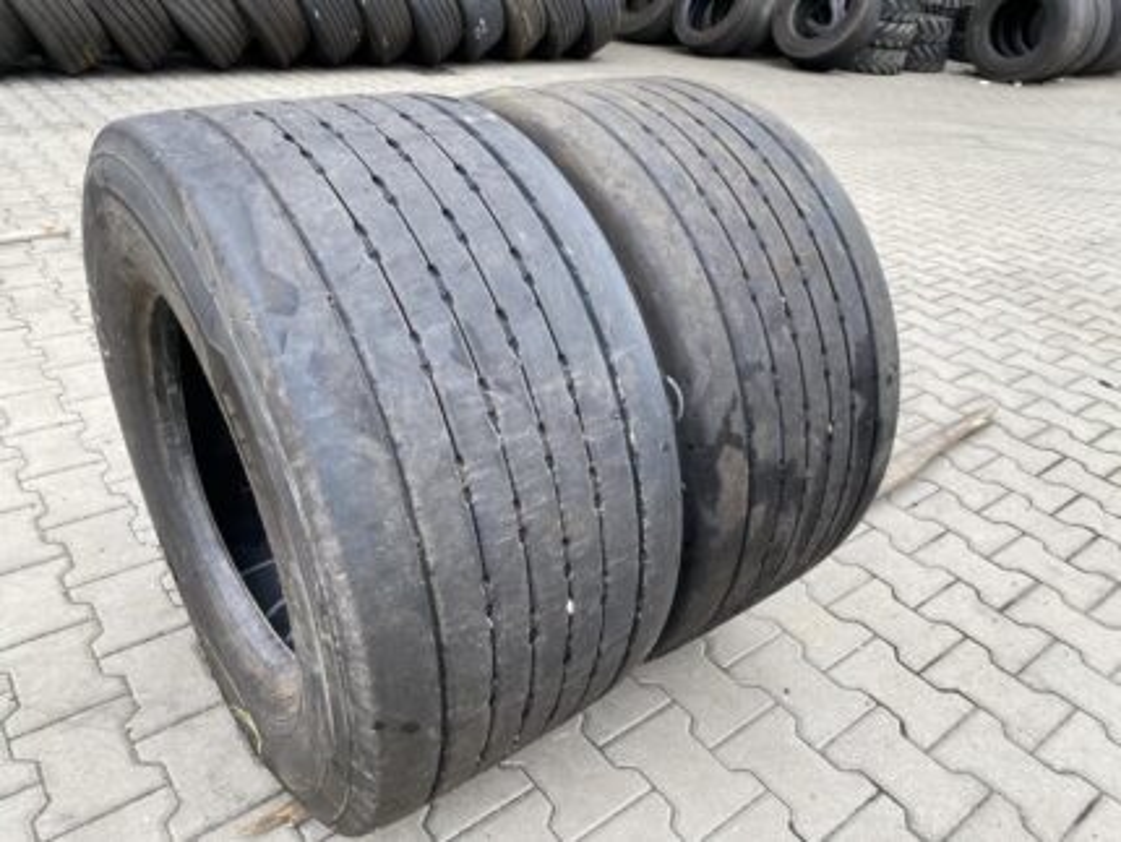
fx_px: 842
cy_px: 421
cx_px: 560
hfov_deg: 67.3
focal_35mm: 26
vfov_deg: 53.1
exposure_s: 1/208
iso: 32
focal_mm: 4.25
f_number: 1.8
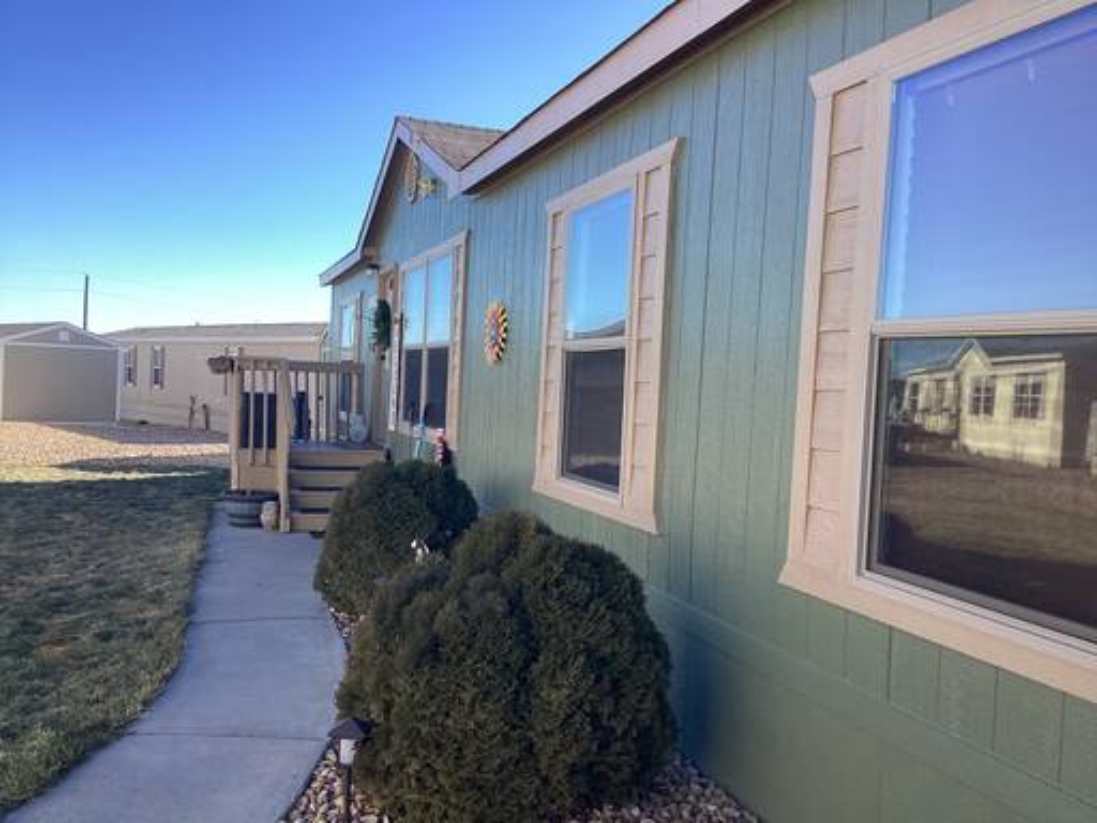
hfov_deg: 58.4
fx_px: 982
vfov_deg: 45.4
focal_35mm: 31
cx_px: 548
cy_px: 412
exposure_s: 1/515
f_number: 2.4
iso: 25
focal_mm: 3.3
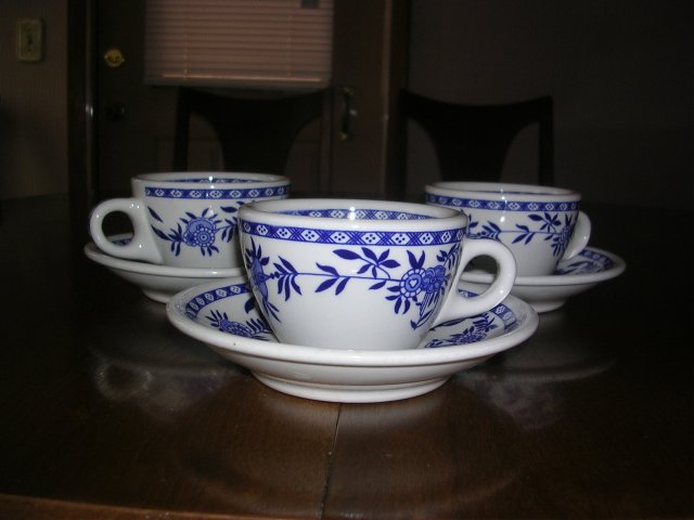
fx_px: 762
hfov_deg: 49.0
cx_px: 347
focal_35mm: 38
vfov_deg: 37.7
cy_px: 260
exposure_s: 1/60.1
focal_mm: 5.8
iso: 50
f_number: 2.8
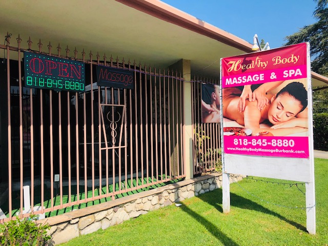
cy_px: 123
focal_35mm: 28
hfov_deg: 63.4
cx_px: 164
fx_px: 265
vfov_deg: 49.7
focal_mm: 4
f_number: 1.8
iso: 20
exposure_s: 1/2558
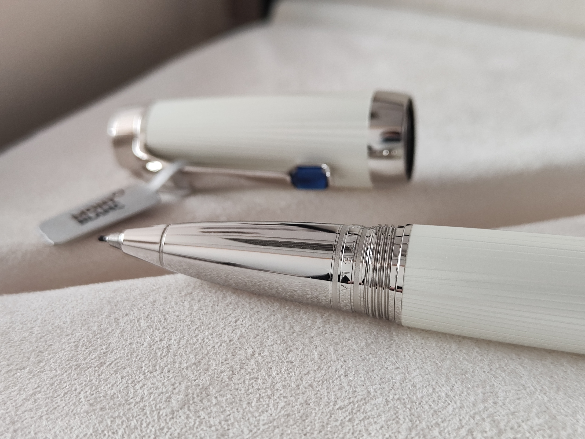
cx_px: 292
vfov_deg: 56.8
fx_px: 406
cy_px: 220
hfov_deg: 71.6
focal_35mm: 24
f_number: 1.88
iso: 294
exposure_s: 1/120
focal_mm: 5.59
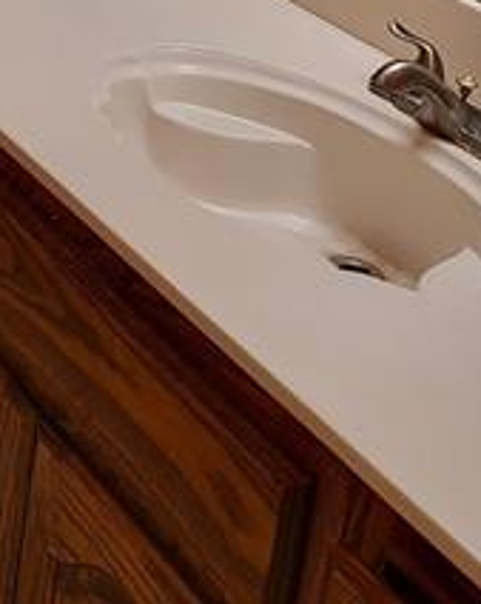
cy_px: -214
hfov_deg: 16.8
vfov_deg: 20.3
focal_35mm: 85
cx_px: -185
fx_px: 1516
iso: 200
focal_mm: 5
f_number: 1.8
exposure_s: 1/60
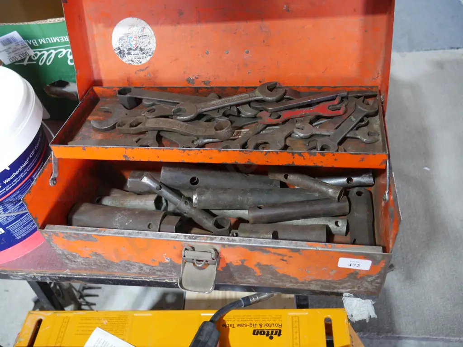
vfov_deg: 46.8
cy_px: 174
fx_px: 401
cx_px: 232
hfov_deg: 59.9
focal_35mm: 30
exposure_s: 1/60
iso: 640
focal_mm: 15
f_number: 3.6
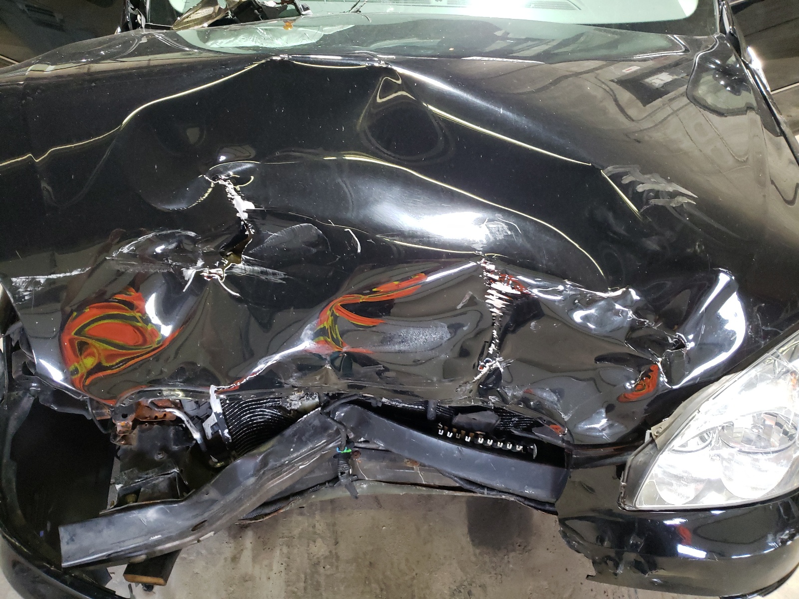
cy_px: 300
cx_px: 400
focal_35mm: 26
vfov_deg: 53.1
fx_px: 600
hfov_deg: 67.3
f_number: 1.5
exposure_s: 1/30
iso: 304
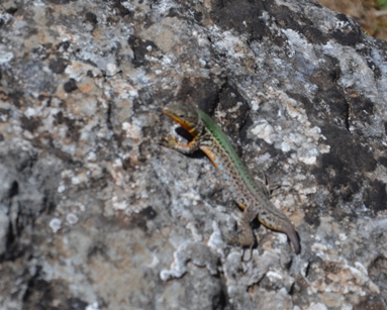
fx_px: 3530
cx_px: 228
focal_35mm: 308
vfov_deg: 5.0
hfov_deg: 6.3
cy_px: 135
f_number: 8
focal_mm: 105
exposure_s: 1/200
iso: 100
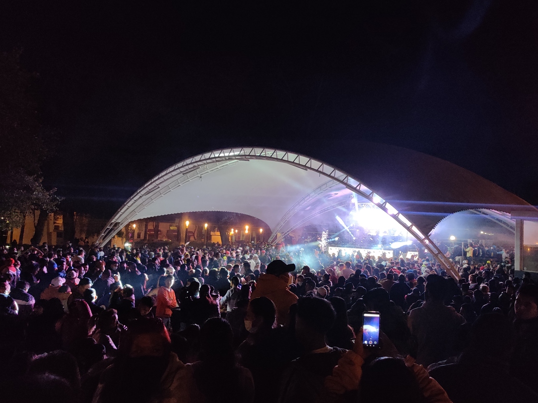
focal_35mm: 30
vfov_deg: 46.8
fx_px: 466
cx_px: 298
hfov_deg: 59.8
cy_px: 203
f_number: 1.65
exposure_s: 1/50
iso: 800
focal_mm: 4.75
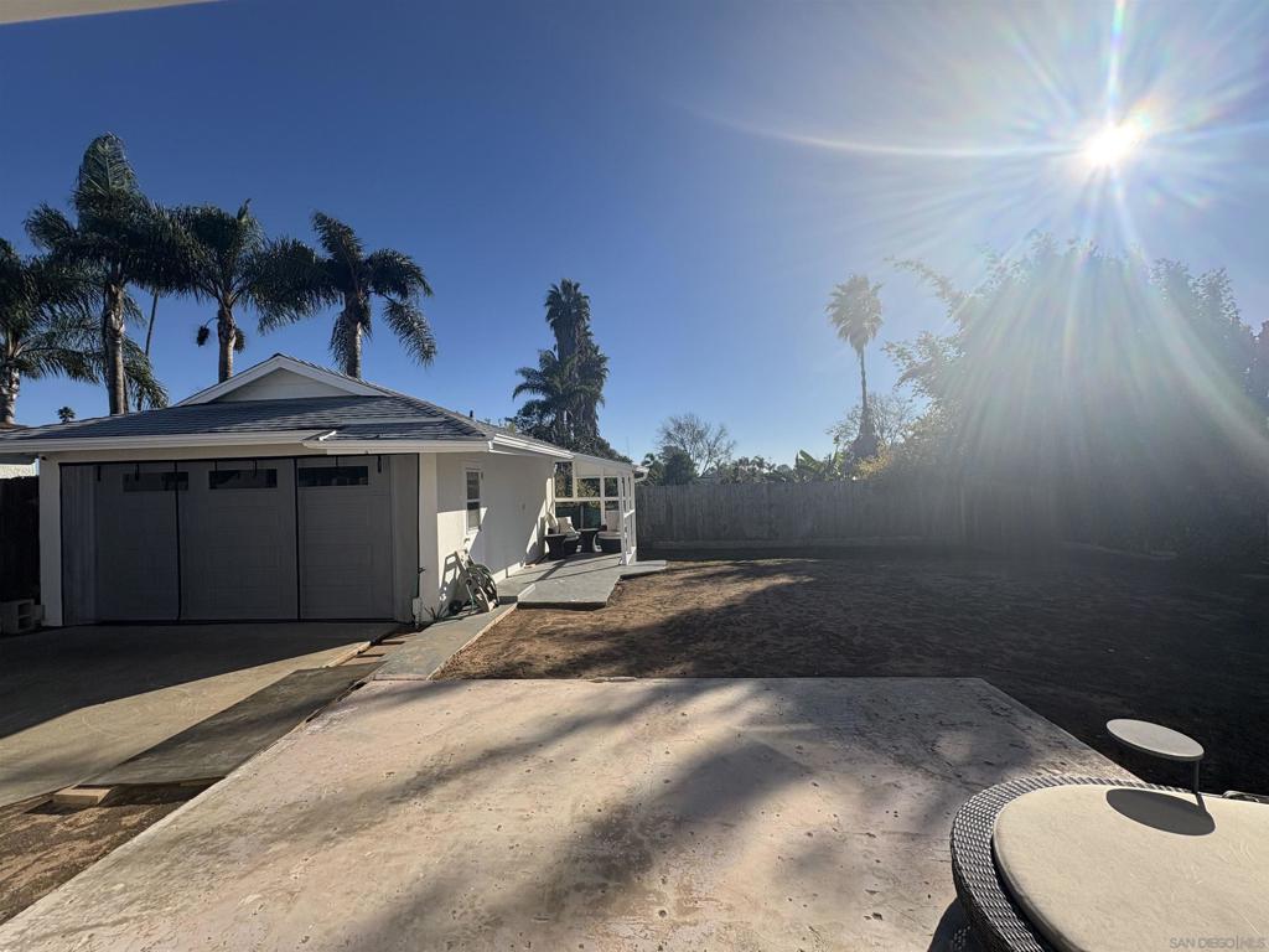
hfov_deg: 102.1
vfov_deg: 85.7
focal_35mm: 14
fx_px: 513
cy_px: 476
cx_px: 634
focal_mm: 2.22
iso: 50
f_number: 2.2
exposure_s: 1/2674
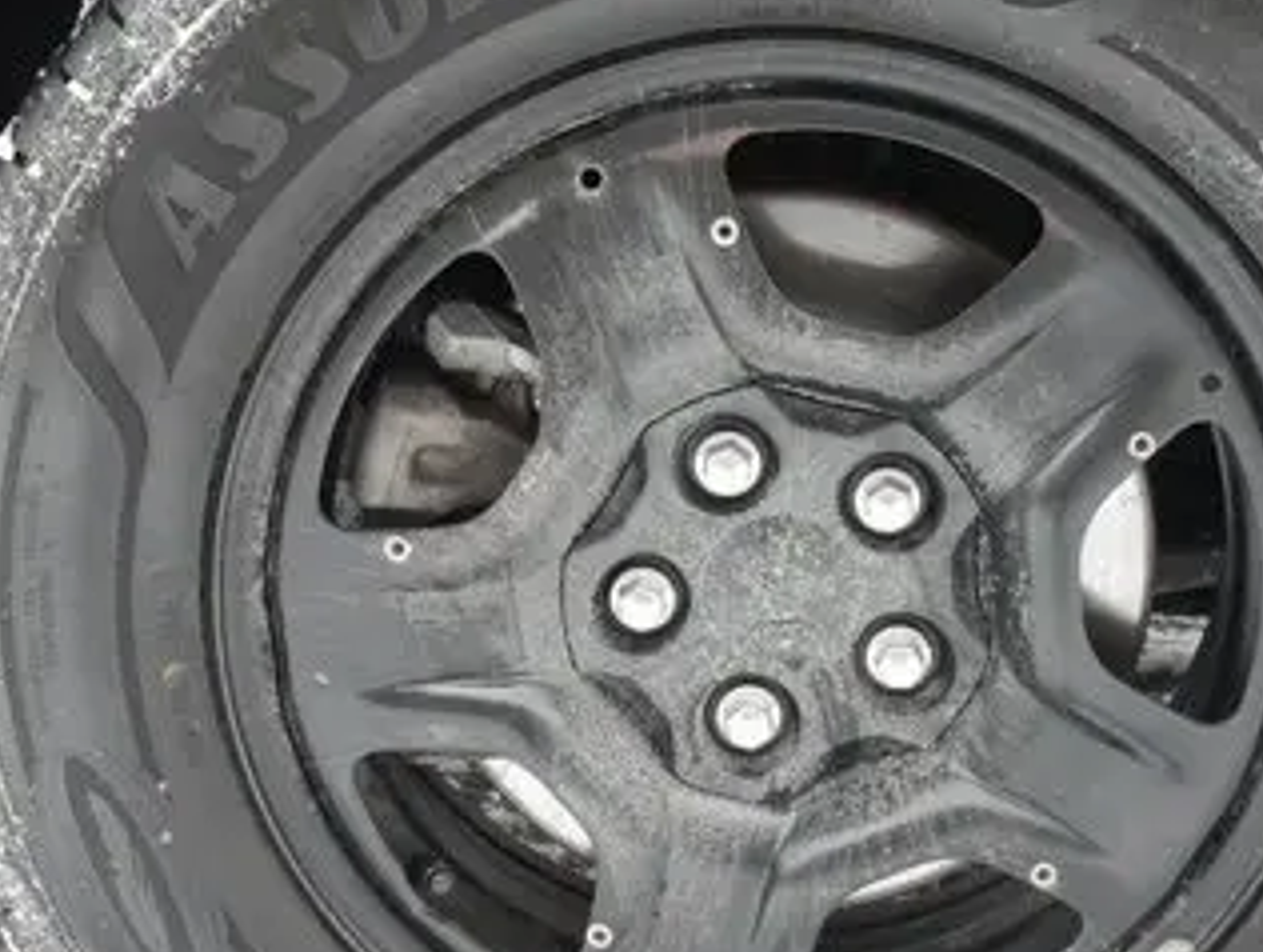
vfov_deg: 18.3
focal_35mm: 81
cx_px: 747
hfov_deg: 24.1
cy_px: 498
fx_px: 2960
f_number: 10
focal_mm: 20
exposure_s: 1/60
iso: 2000
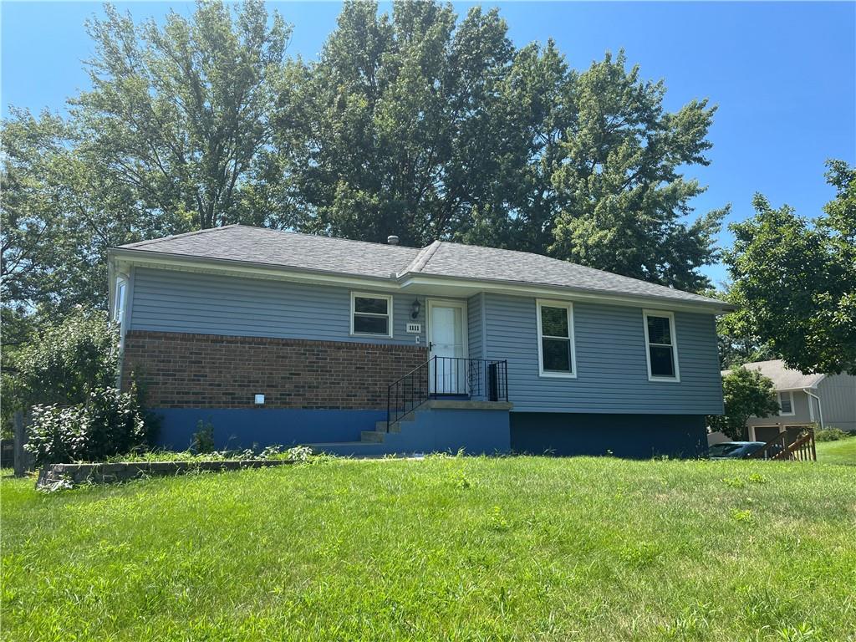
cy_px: 321
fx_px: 643
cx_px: 428
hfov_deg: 67.3
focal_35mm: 26
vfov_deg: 53.1
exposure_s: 1/1497
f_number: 1.6
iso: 50
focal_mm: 5.1
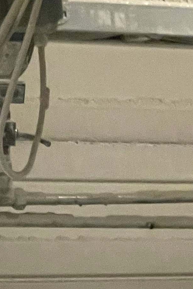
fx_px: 2363
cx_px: 412
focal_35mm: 294
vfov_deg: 6.8
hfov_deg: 4.6
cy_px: 576
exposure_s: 1/33
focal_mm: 7.5
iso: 640
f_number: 2.2
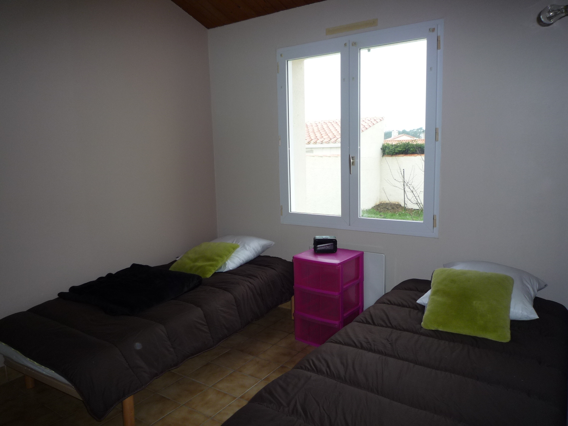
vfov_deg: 54.9
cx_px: 284
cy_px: 213
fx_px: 410
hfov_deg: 69.4
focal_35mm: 25
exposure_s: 1/80
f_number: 2.8
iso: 100
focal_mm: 4.4
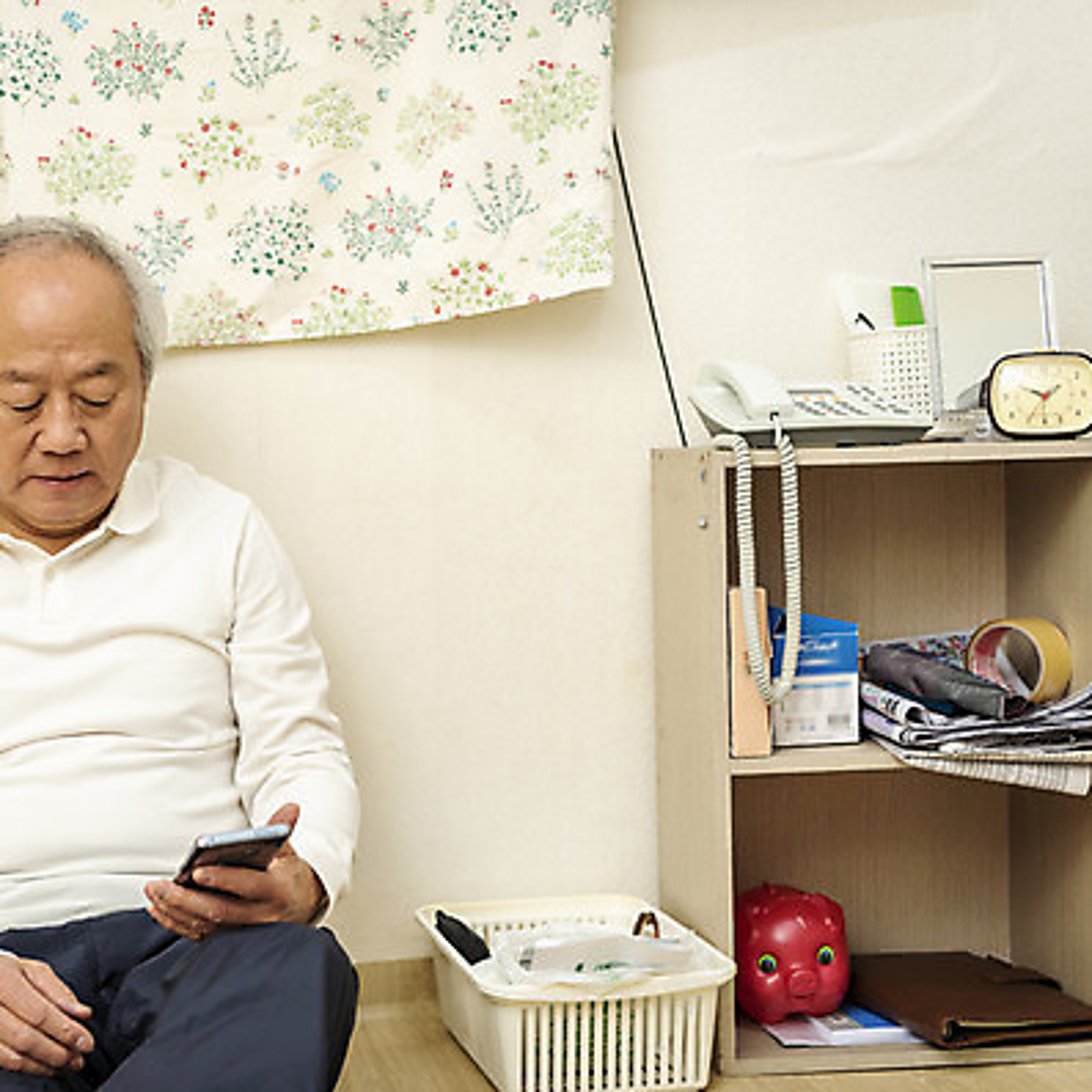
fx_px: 2106
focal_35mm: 59
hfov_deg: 28.8
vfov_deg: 29.1
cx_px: 318
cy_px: 547
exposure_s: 1/125
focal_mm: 46
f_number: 2.8
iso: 320
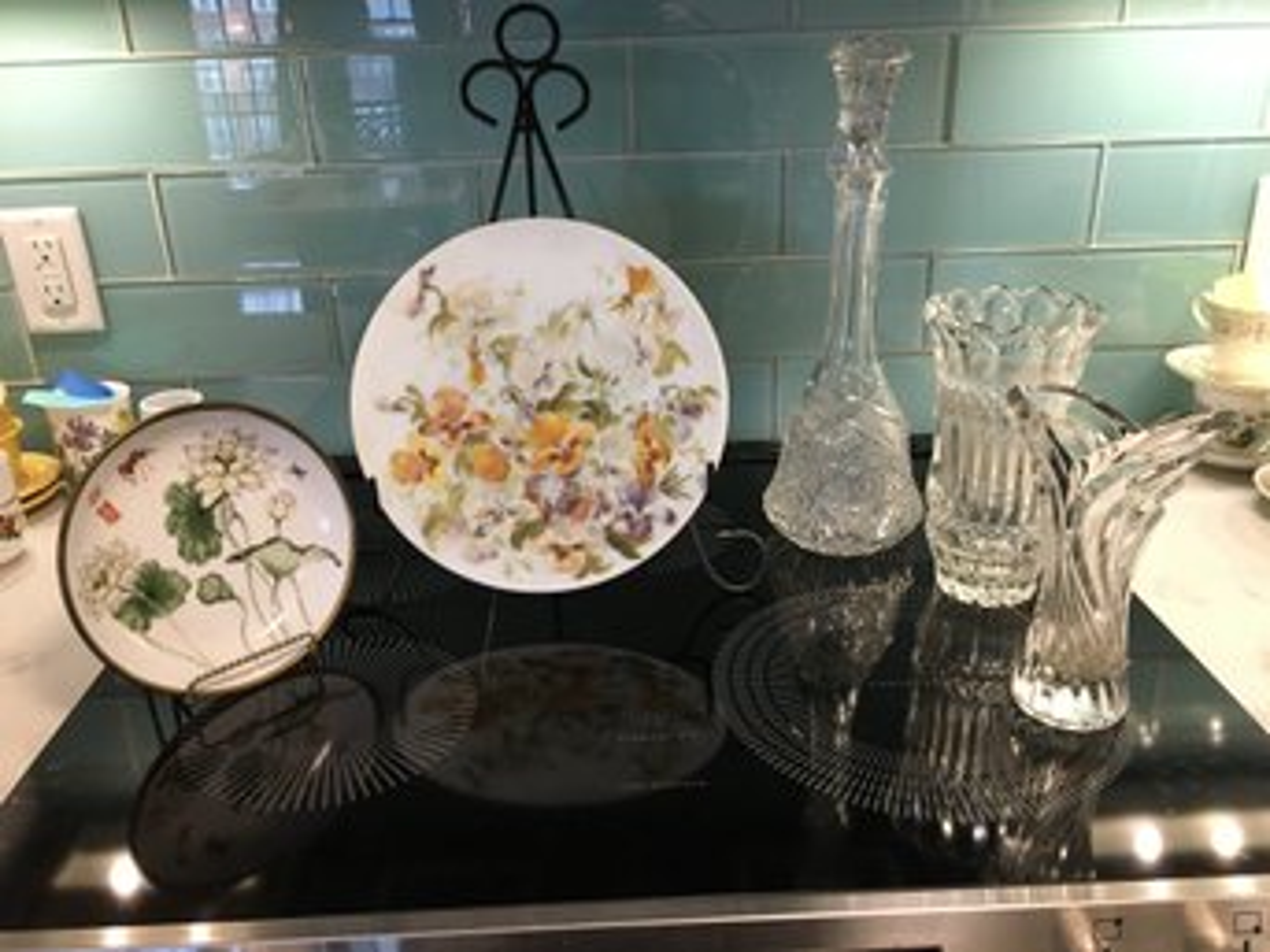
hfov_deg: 61.7
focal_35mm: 29
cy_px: 476
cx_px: 635
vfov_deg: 48.2
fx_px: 1064
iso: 125
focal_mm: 4.15
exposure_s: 1/30
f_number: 2.2
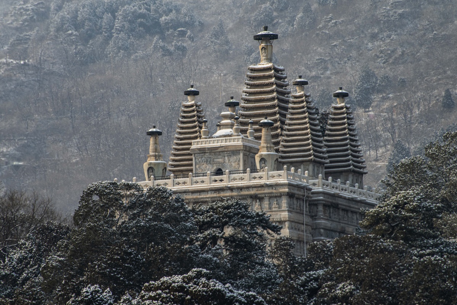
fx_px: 3810
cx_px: 228
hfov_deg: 6.9
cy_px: 152
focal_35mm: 300
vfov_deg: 4.6
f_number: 11
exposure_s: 1/200
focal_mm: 300
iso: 160
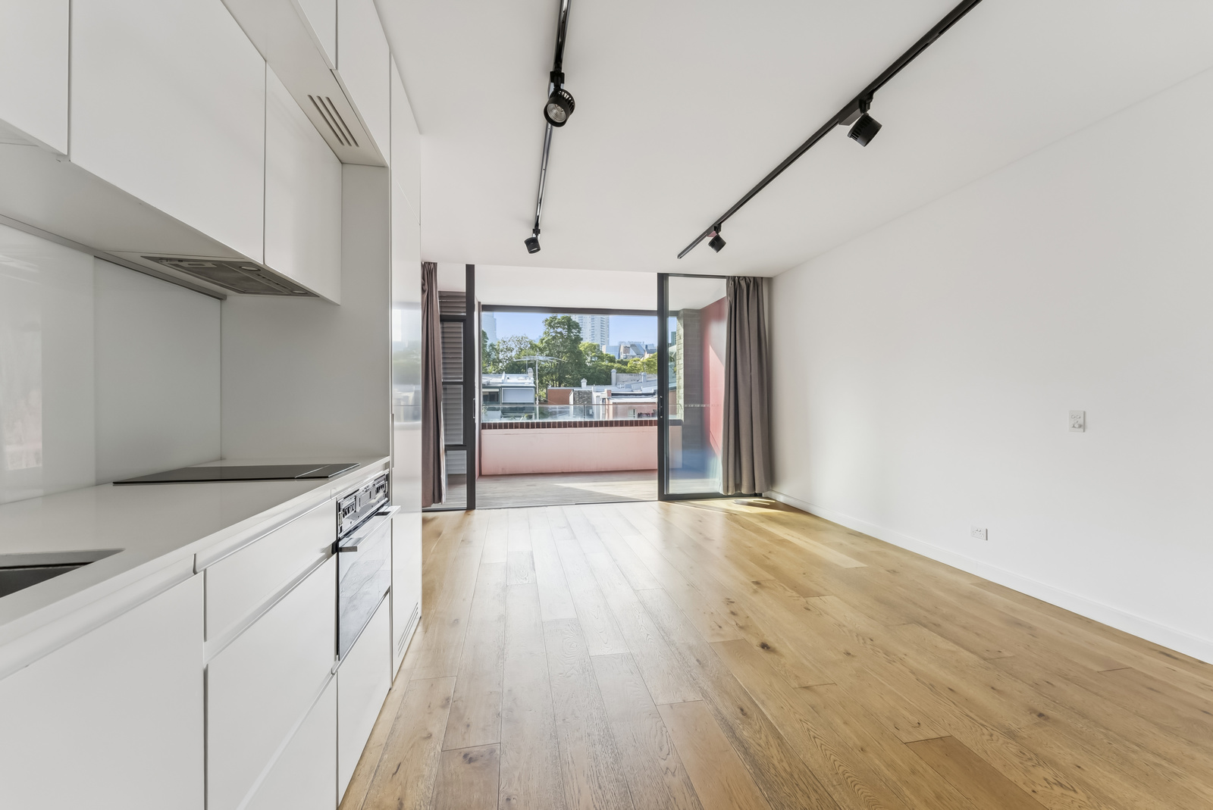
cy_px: 405
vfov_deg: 81.3
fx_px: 472
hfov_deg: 104.2
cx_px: 606
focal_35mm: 14
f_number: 8
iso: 400
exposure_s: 1/80
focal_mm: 14
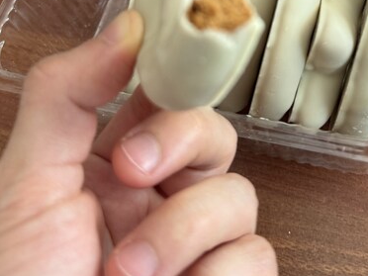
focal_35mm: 58
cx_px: 253
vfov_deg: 23.3
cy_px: -45
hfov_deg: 32.9
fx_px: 617
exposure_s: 1/97
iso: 200
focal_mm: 6.76
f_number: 1.78
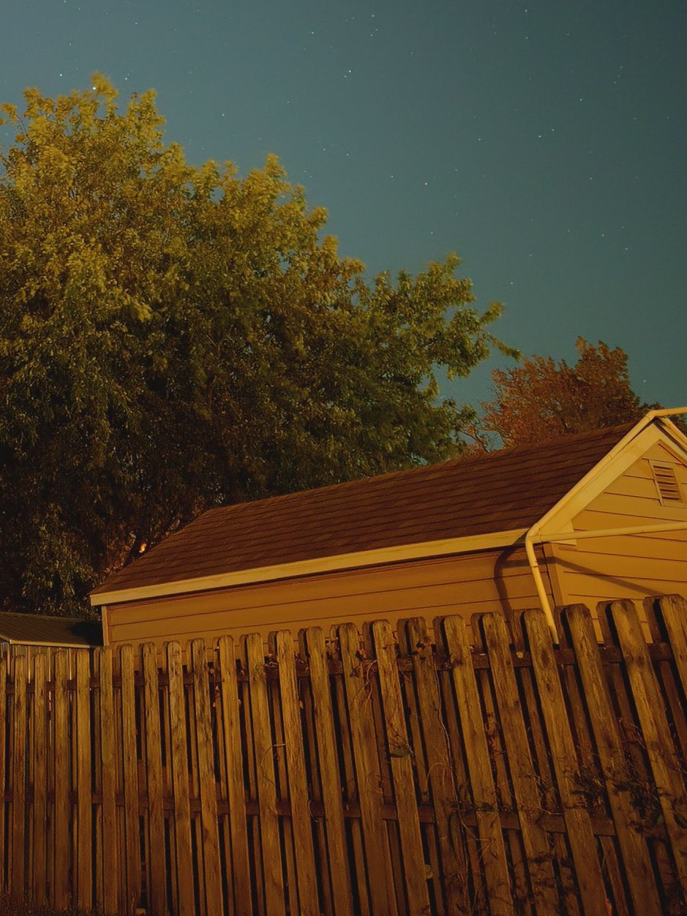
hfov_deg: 27.8
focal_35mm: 49
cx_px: -11
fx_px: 1297
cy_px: -41
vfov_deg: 34.6
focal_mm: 5.4
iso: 400
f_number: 1.8
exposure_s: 4.87
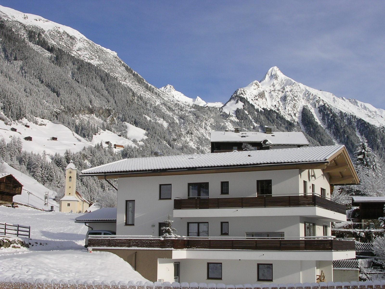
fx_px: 589
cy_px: 144
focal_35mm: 53
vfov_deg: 27.5
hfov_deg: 36.2
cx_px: 192
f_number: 6.4
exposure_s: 1/390
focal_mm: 8
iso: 50
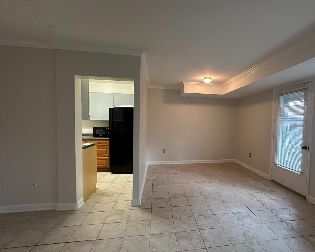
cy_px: 130
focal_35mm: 18
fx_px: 168
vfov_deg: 73.8
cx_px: 186
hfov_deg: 85.5
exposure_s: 1/60
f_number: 2.2
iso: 250
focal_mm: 2.22
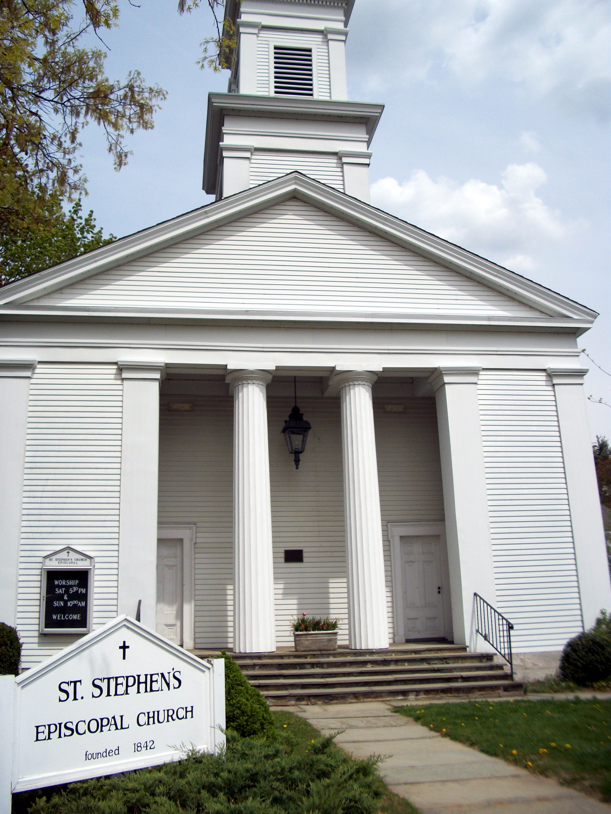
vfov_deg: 56.8
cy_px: 407
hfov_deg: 44.2
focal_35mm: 32
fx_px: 753
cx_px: 306
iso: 80
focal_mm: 5.7
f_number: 8.8
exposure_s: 1/250
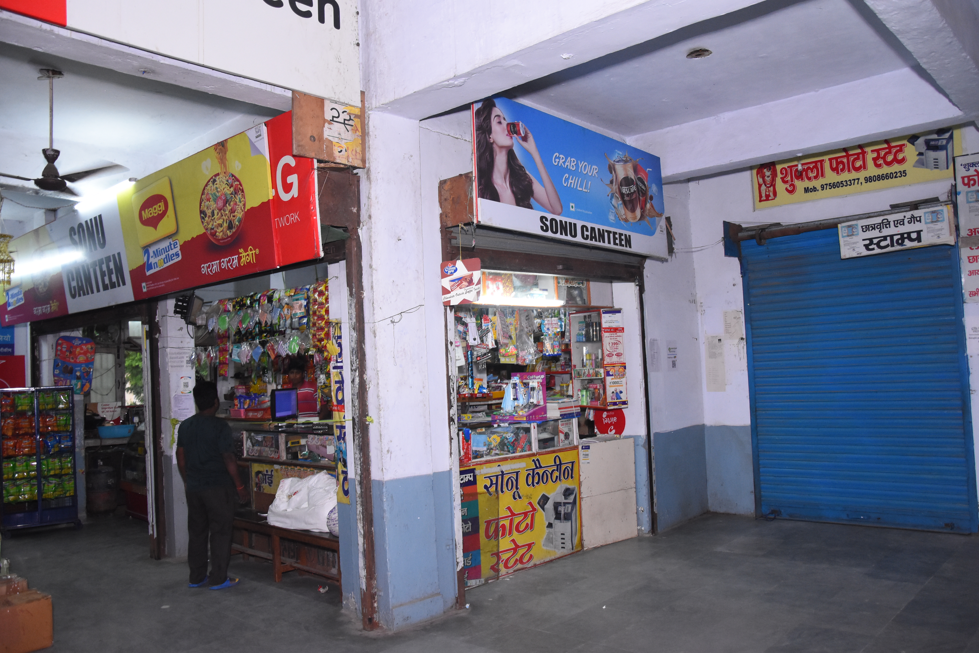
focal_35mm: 52
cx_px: 490
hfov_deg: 37.8
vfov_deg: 25.8
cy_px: 326
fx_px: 1428
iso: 2000
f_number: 4.5
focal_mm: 35
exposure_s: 1/125
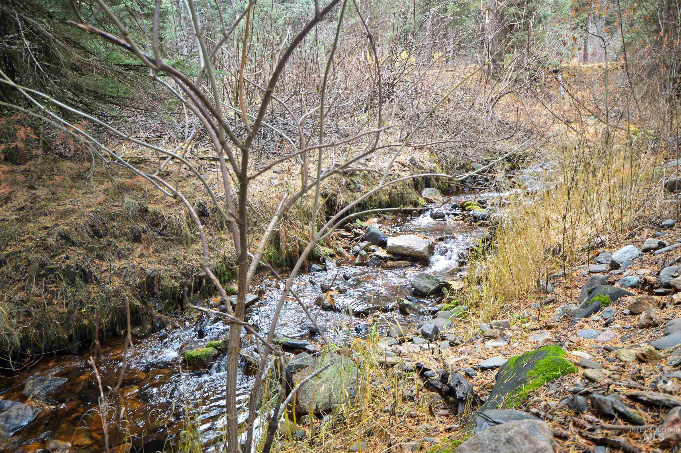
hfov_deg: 73.8
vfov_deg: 53.0
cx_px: 340
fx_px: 454
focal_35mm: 24
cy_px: 226
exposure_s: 1/60
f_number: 4
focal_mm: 16
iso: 900
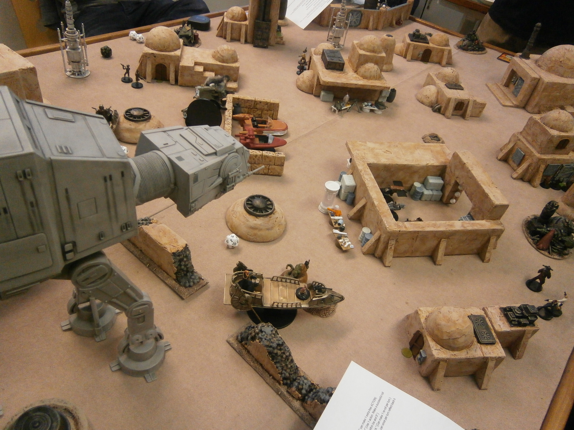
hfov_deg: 67.3
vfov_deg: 53.1
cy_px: 215
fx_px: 431
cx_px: 287
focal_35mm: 26
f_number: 2.8
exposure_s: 1/160
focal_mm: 4.7
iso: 400
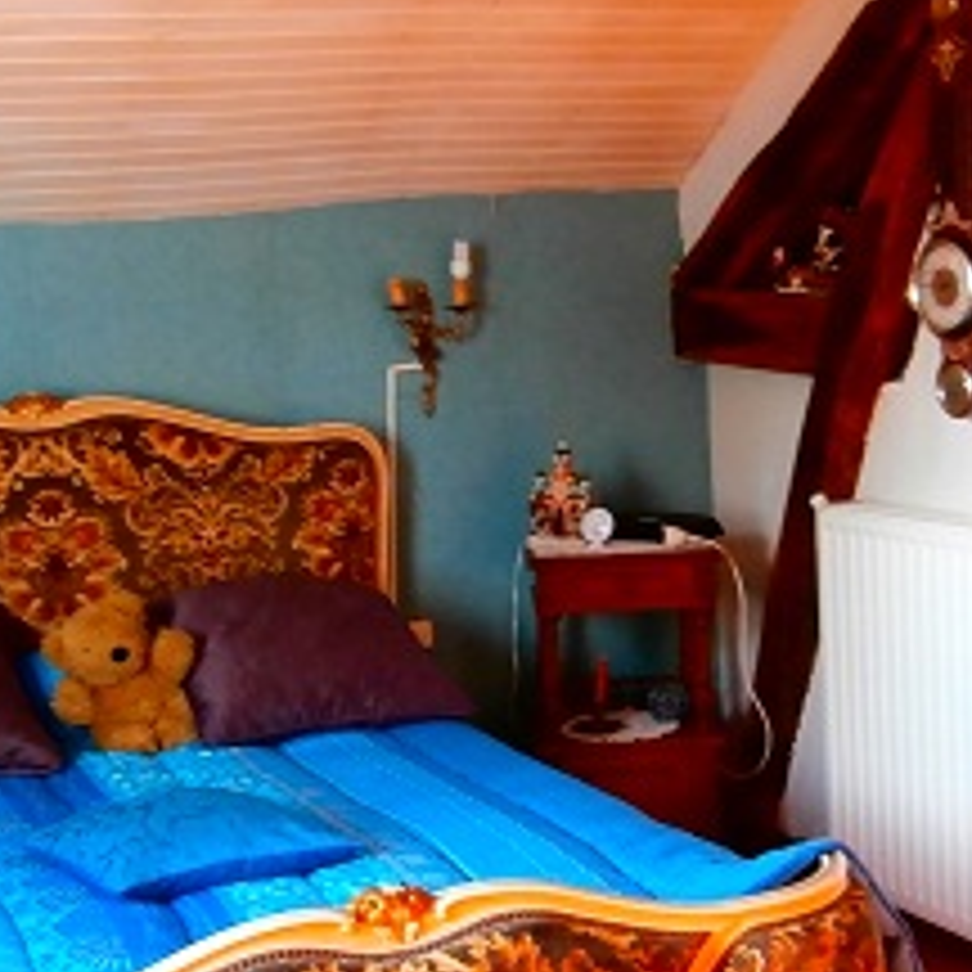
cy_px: 612
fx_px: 2033
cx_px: 538
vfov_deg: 26.8
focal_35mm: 64
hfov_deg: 26.9
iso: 160
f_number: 3
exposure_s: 1/30
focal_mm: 4.2
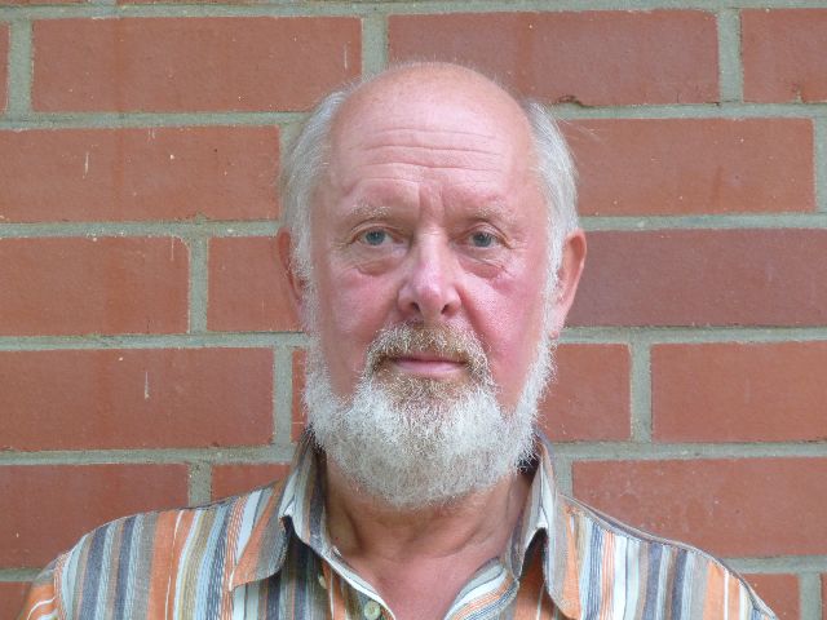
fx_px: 4038
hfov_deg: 11.7
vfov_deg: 8.8
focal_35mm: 169
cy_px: 310
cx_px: 414
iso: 200
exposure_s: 1/50
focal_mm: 27.8
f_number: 4.5
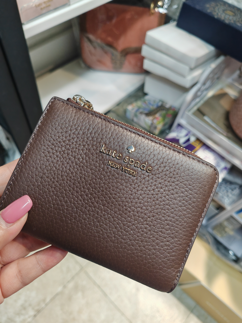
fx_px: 233
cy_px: 162
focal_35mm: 25
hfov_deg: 54.9
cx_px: 121
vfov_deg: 69.4
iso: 64
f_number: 1.9
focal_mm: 5.3
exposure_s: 1/100
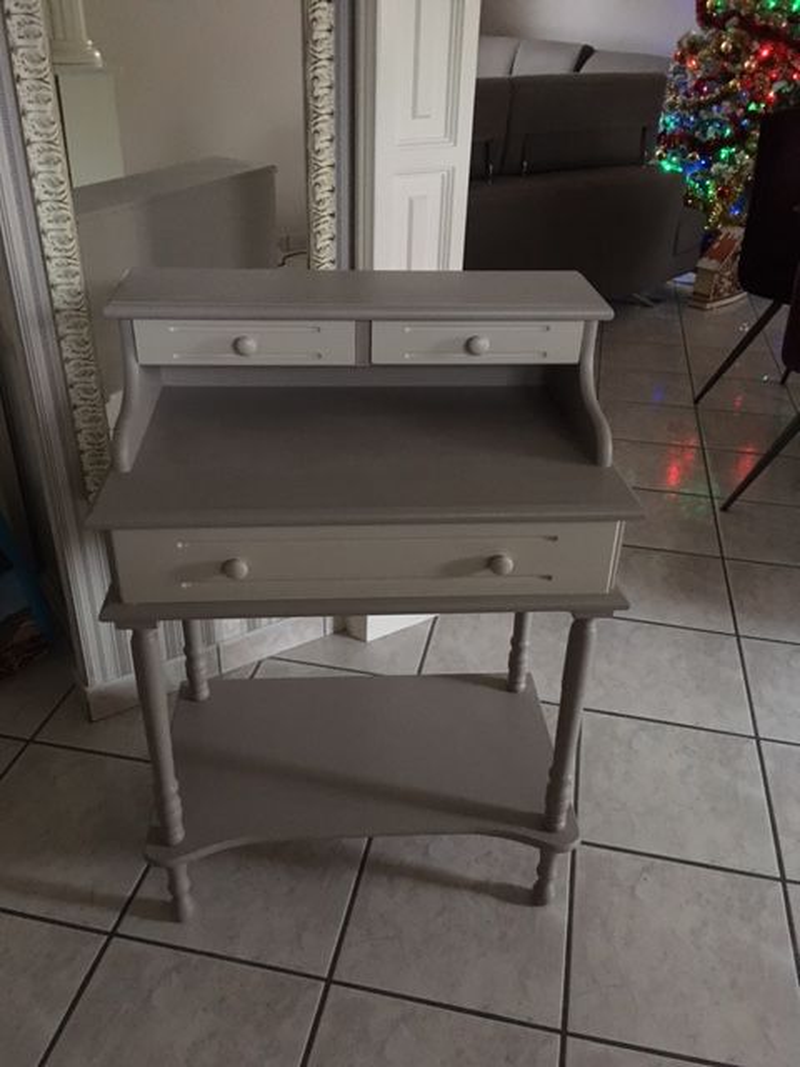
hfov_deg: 48.2
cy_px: 534
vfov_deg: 61.7
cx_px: 400
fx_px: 894
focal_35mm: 29
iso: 500
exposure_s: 1/17
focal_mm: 4.15
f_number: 2.2
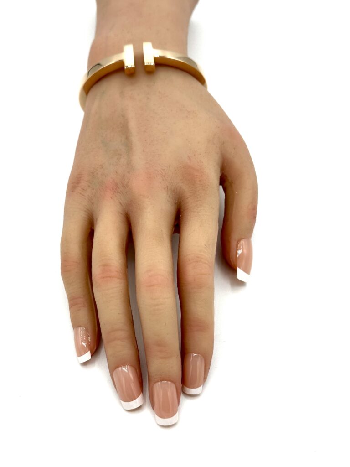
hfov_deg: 30.3
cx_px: 175
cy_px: 234
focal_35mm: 48
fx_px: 647
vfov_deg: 39.7
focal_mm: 6.86
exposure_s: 1/2597
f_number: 1.78
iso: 64
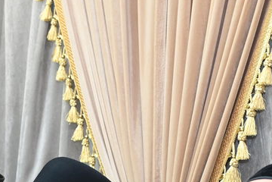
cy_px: 241
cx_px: -19
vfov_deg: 6.7
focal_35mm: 202
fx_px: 1526
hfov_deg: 10.1
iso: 1600
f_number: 4.5
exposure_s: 1/160
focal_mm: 52
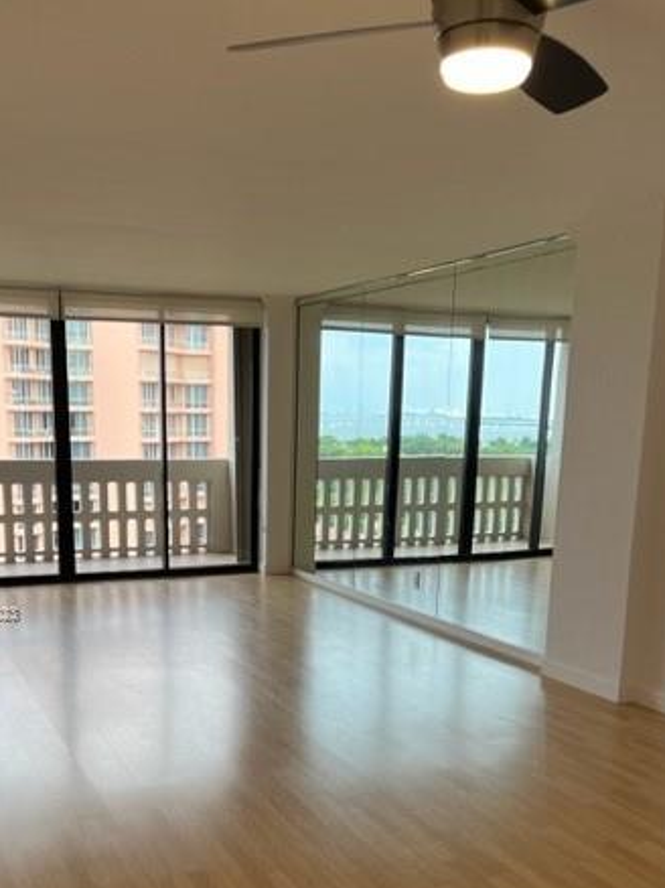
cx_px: 272
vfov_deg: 47.9
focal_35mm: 38
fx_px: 974
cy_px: 614
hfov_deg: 37.6
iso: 50
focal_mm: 5.7
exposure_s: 1/160
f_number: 1.5
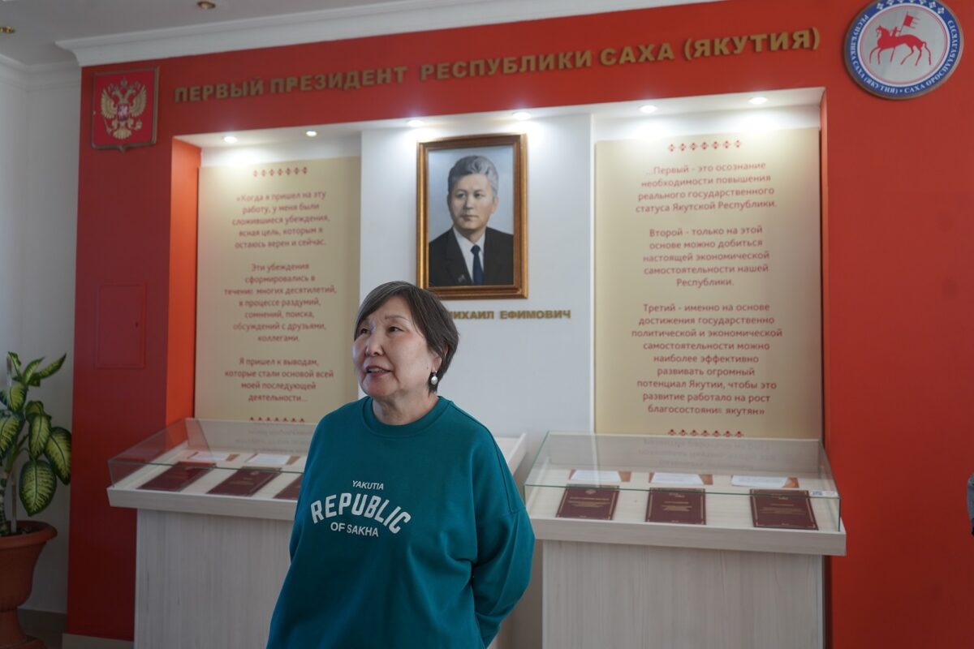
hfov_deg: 60.3
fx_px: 839
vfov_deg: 42.3
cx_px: 487
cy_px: 324
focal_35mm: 31
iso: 500
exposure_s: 1/200
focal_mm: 31
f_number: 4
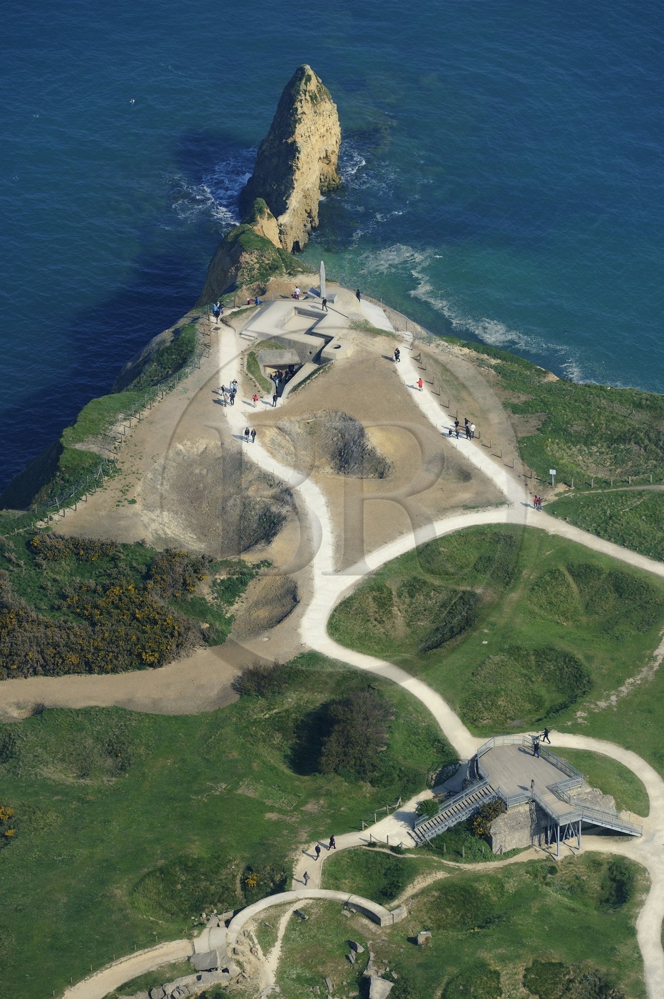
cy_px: 500
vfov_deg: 10.3
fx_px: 5543
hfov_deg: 6.9
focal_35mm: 200
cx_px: 332
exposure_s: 1/1600
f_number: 5.6
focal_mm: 200
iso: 400
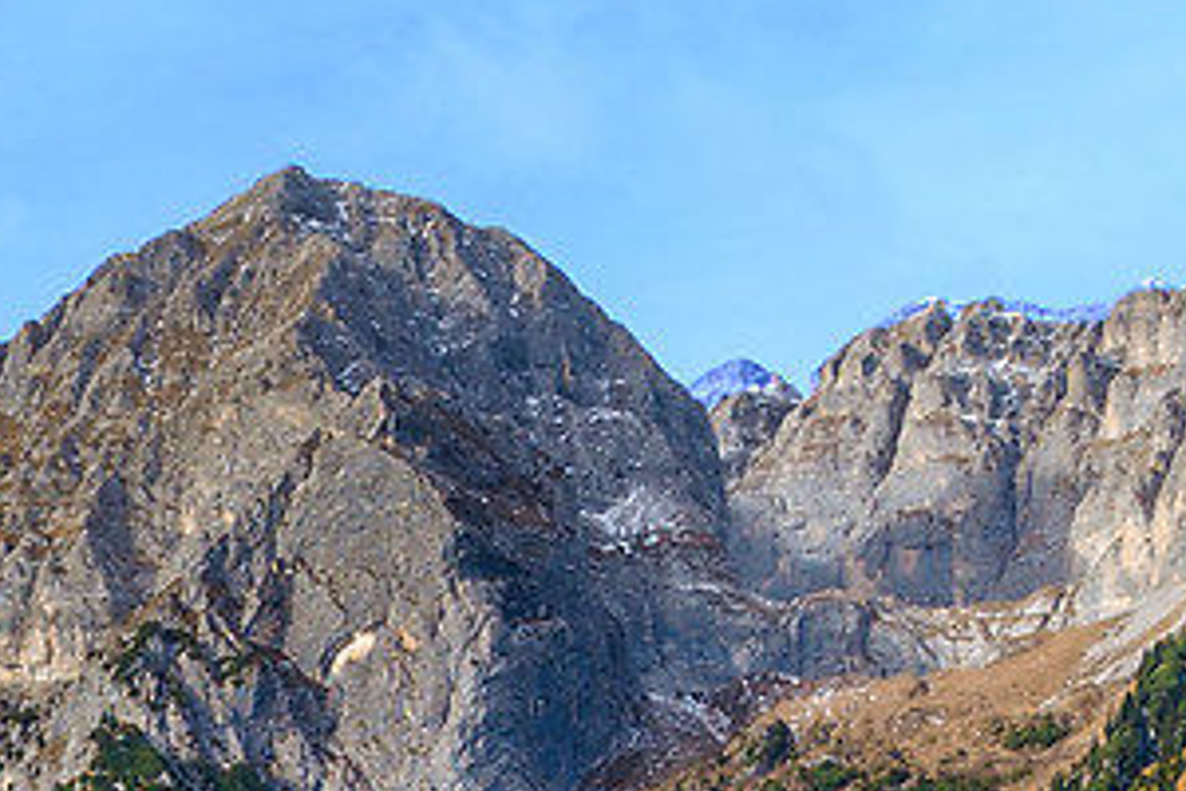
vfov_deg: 8.5
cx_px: -755
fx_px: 4744
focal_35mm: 144
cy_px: 2041
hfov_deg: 13.2
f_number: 10
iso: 100
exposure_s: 1/15
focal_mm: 18
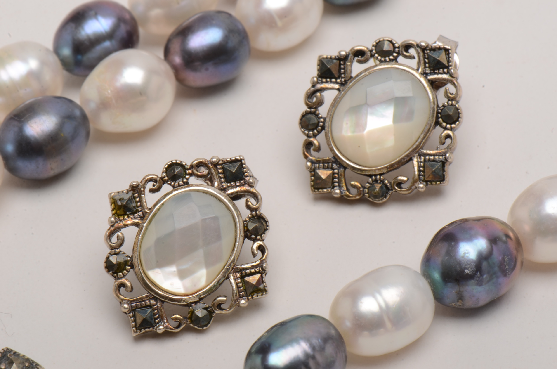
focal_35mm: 128
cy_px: 184
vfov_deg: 10.7
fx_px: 1969
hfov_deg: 16.1
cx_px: 278
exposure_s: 1/160
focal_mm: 85
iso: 100
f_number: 29
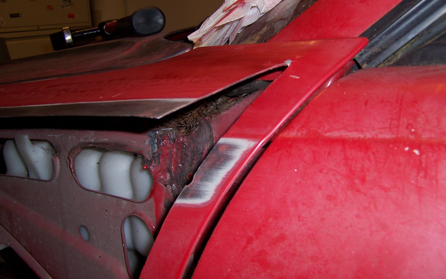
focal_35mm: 36
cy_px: 128
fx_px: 438
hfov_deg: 54.0
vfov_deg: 35.3
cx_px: 222
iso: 80
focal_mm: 5.5
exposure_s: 1/60
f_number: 2.8
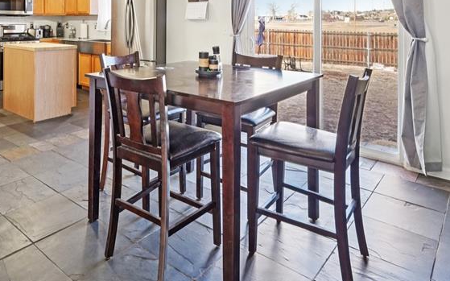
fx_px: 343
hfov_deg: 64.7
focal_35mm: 28
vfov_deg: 40.6
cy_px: 20
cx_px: 149
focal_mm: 10
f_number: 8
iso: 800
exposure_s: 1/13
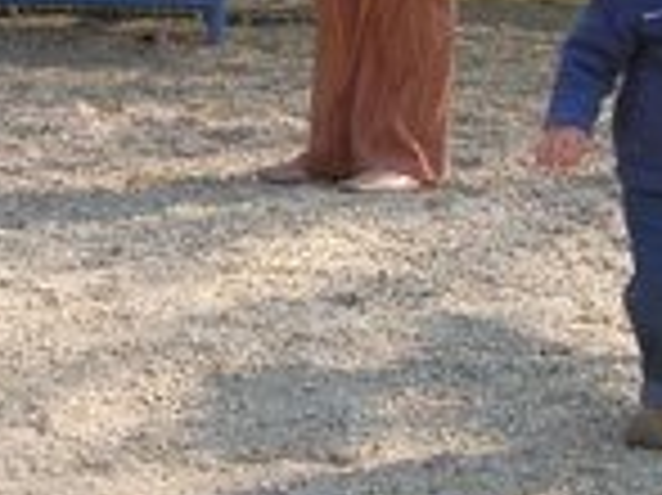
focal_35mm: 139
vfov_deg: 10.6
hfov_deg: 14.2
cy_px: 160
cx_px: 198
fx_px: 2656
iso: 50
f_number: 4.9
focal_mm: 5.7
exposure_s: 1/186
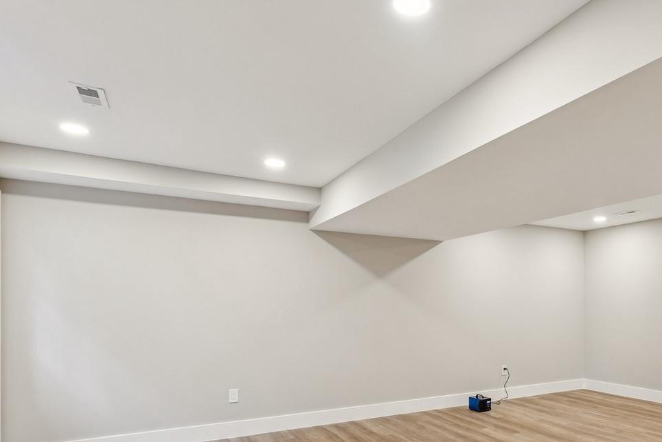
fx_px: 458
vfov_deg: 50.3
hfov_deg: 69.5
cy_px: 306
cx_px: 446
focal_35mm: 25
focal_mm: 16.6
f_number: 9
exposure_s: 1/5
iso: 250
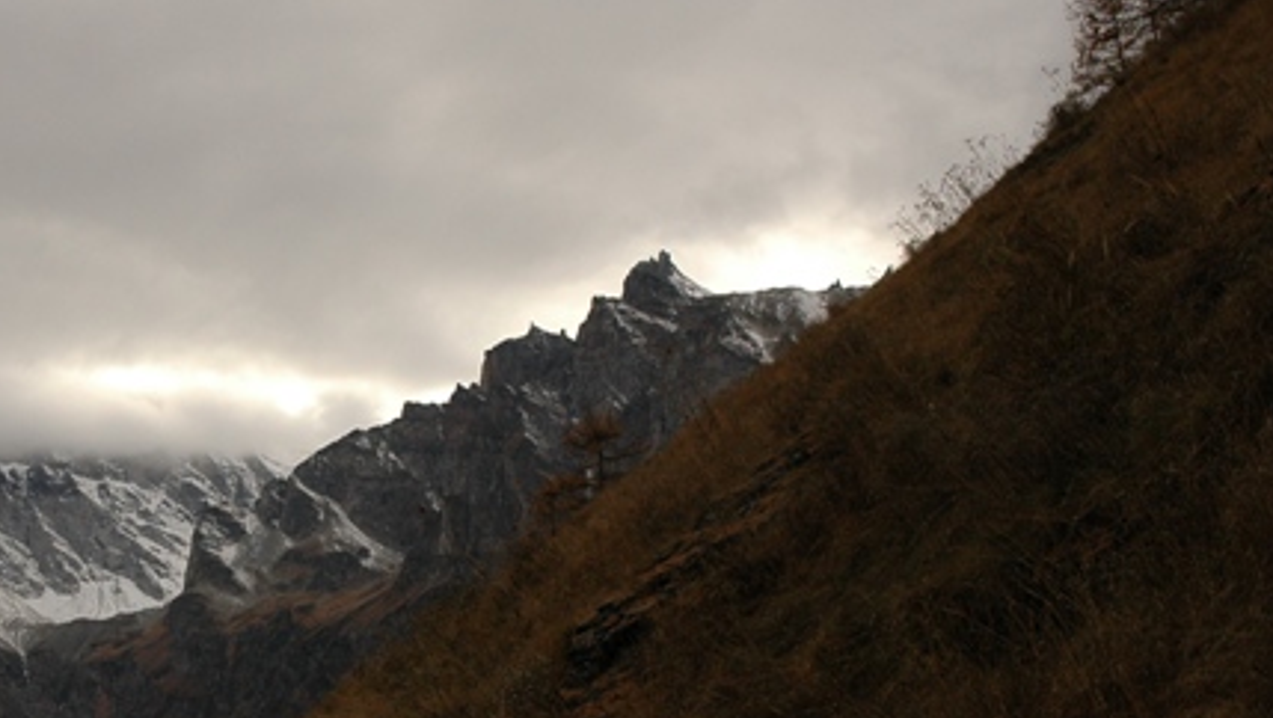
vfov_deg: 15.3
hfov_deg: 26.3
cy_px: 484
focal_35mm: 79
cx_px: 228
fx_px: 2668
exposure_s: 1/200
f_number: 7.1
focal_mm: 27
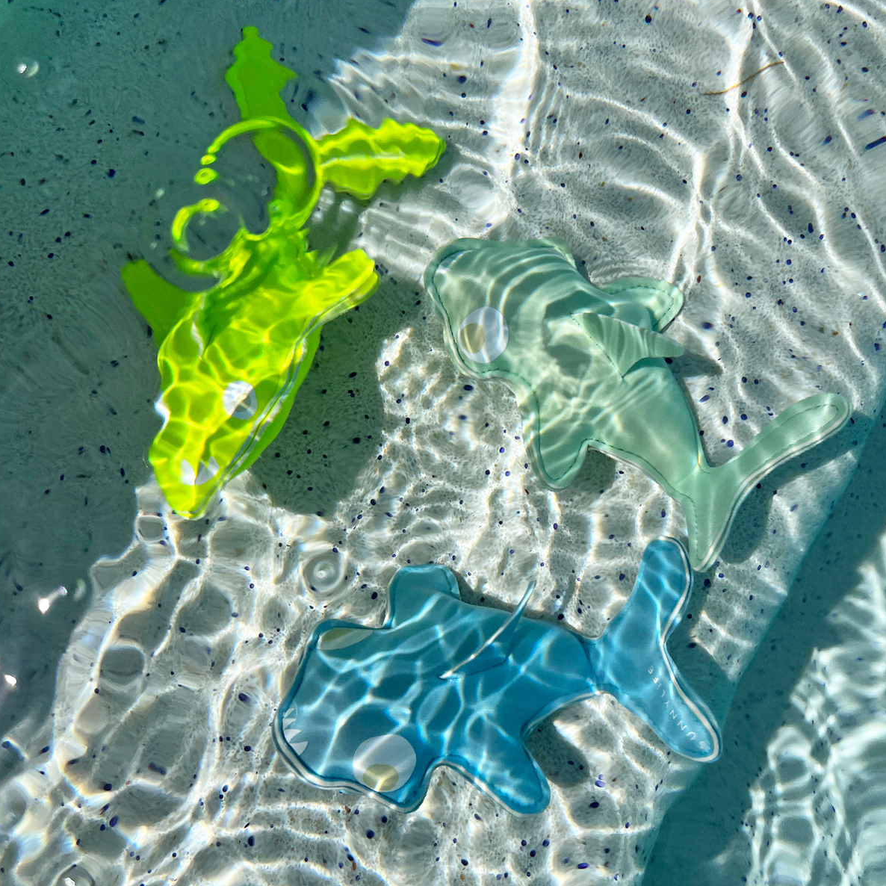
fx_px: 898
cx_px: 441
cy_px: 444
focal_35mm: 31
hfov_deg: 52.5
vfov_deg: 52.5
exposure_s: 1/13333
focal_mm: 5.1
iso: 50
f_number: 1.6
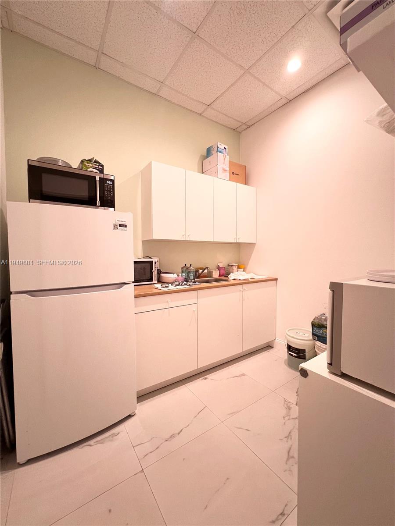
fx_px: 198
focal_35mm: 13
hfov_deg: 89.9
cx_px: 198
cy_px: 263
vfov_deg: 106.2
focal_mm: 1.57
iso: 160
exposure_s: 1/60
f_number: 1.8
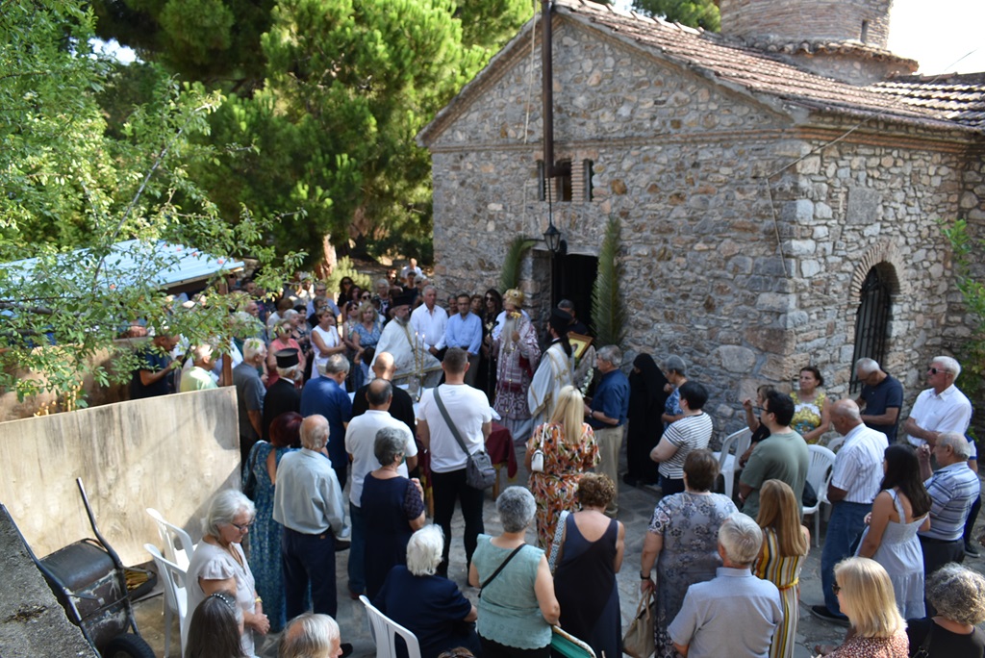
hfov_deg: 67.4
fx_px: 739
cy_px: 329
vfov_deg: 48.0
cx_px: 492
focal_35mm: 27
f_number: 5.6
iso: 220
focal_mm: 18
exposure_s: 1/250
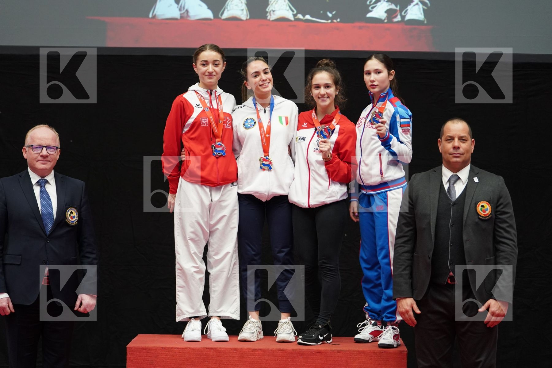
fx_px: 1533
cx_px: 276
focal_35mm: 100
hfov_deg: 20.4
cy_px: 184
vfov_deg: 13.7
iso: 2500
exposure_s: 1/500
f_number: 2.8
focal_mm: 100
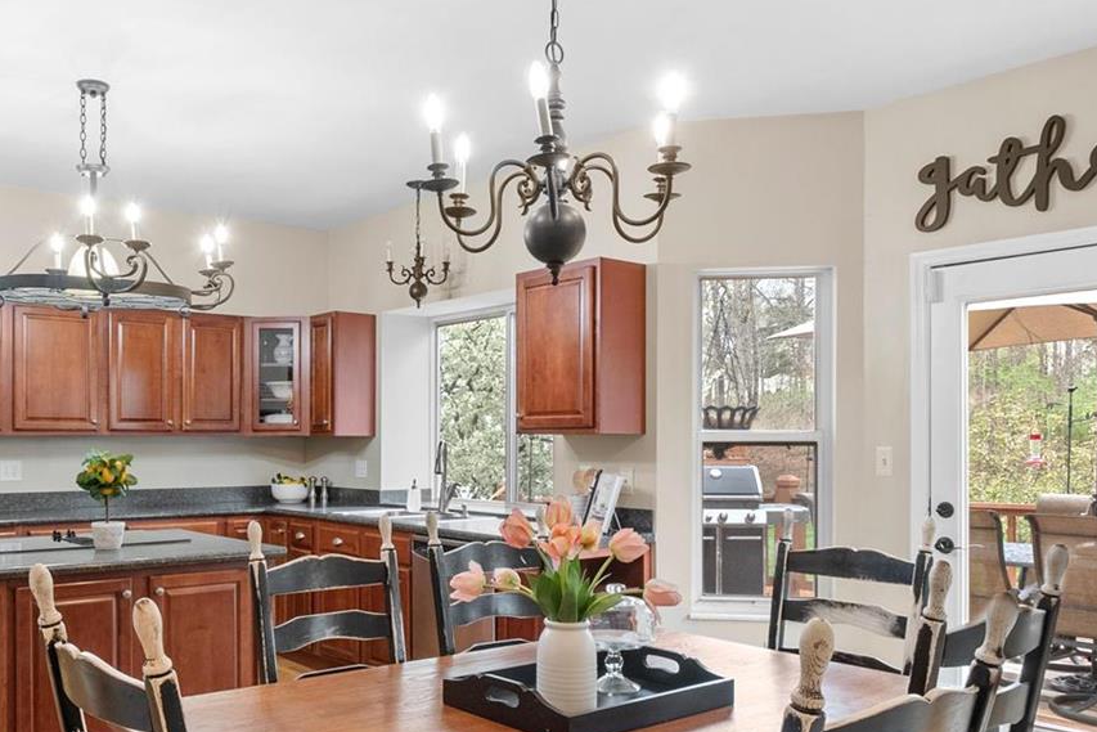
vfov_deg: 43.2
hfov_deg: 61.1
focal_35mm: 30
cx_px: 409
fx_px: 914
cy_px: 467
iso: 400
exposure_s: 1/1.67
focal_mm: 8
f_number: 8
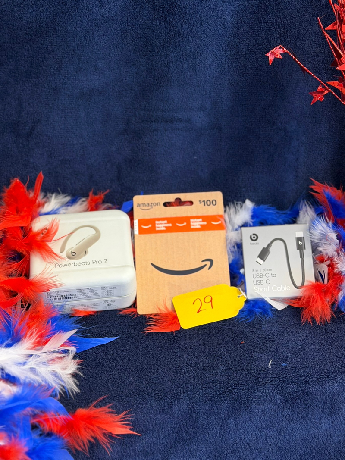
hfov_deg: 27.0
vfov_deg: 35.5
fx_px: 718
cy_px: 215
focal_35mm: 54
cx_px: 177
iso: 500
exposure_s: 1/40
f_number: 1.78
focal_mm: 6.76
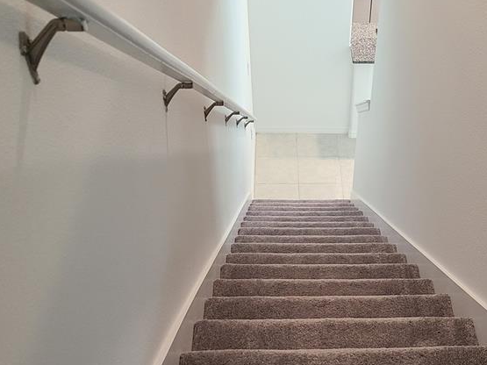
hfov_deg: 39.1
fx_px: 675
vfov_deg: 30.1
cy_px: 230
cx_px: 335
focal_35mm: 48
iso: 200
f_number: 1.8
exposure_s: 1/60
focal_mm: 5.4
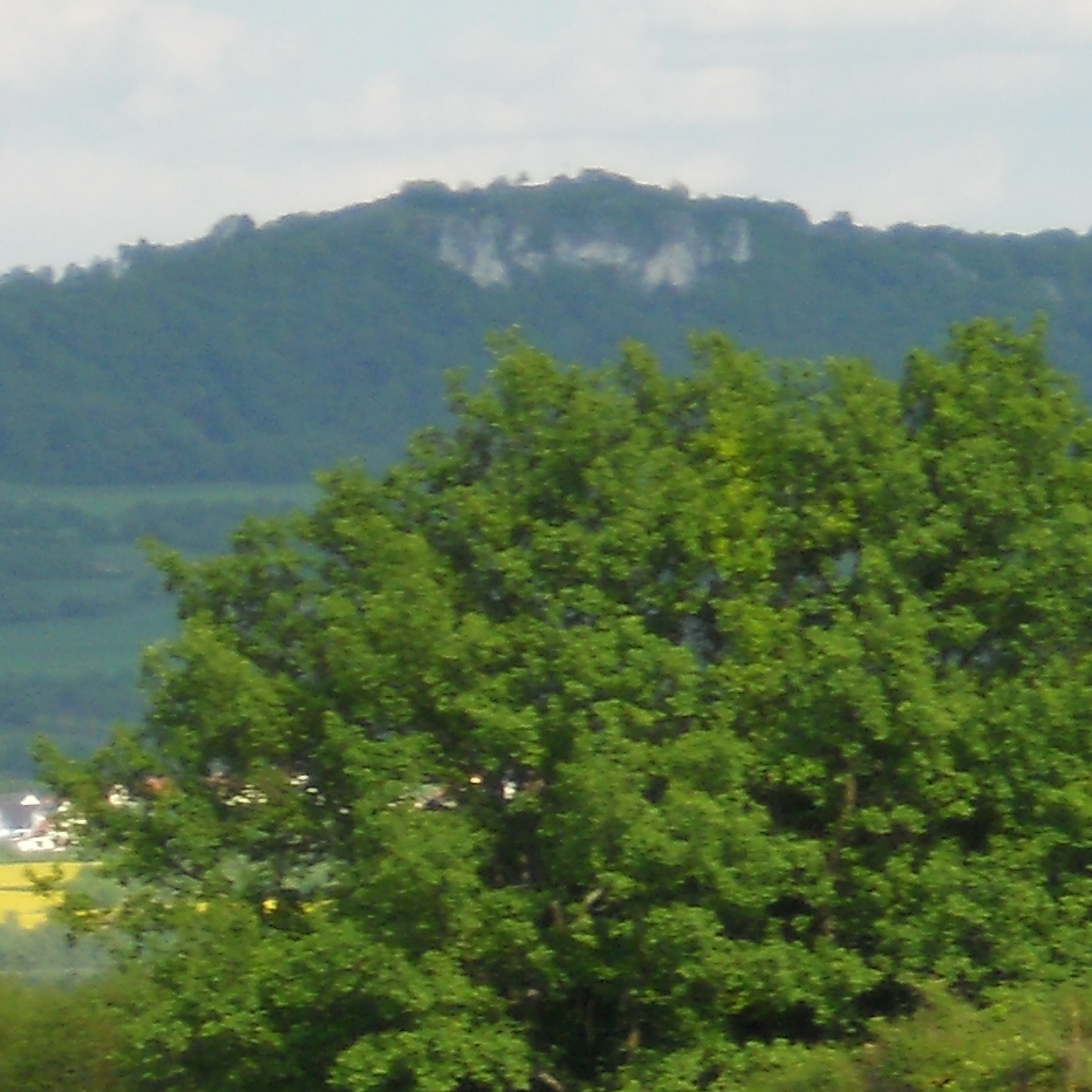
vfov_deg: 5.0
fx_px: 12456
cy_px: 585
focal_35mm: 349
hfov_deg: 5.0
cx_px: 561
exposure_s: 1/320
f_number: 5.4
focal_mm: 16.5
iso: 80
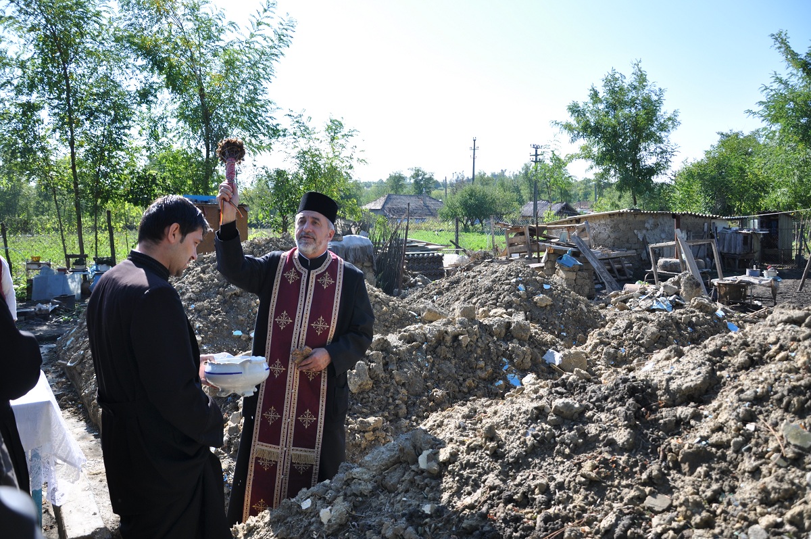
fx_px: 608
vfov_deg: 47.8
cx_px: 406
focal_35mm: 27
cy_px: 270
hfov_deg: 67.4
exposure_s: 1/640
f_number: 3.5
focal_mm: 18
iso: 200
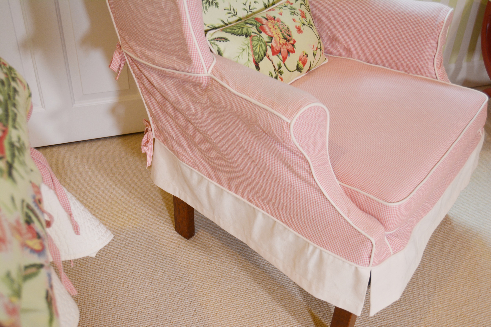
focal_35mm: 39
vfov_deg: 34.2
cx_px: 246
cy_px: 164
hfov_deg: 49.6
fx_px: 532
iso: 400
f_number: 4
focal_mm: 26
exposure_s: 1/60
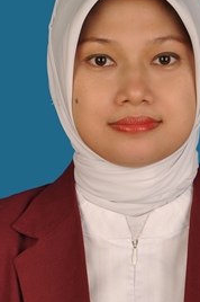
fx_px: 1754
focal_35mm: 210
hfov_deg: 6.5
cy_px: 181
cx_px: 137
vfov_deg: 9.8
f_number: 11
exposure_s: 1/125
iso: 100
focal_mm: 70
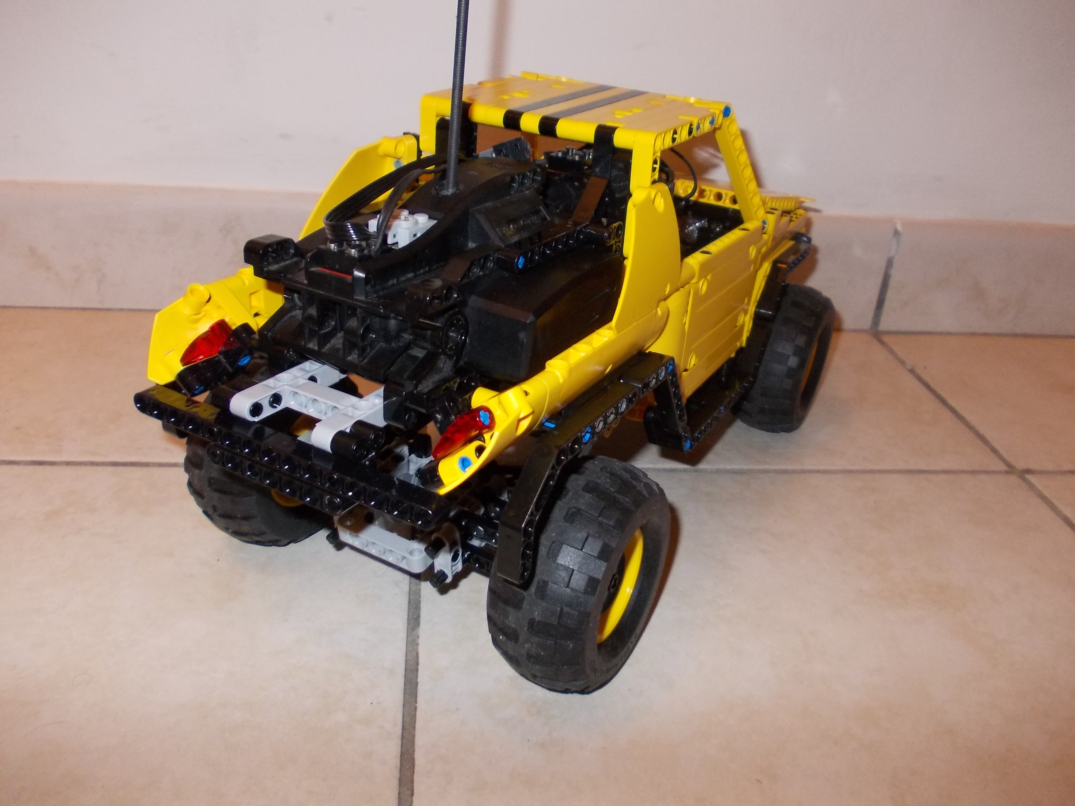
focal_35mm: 28
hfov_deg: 63.4
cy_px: 403
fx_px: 870
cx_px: 538
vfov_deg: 49.7
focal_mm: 4
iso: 200
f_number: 2.7
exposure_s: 1/25
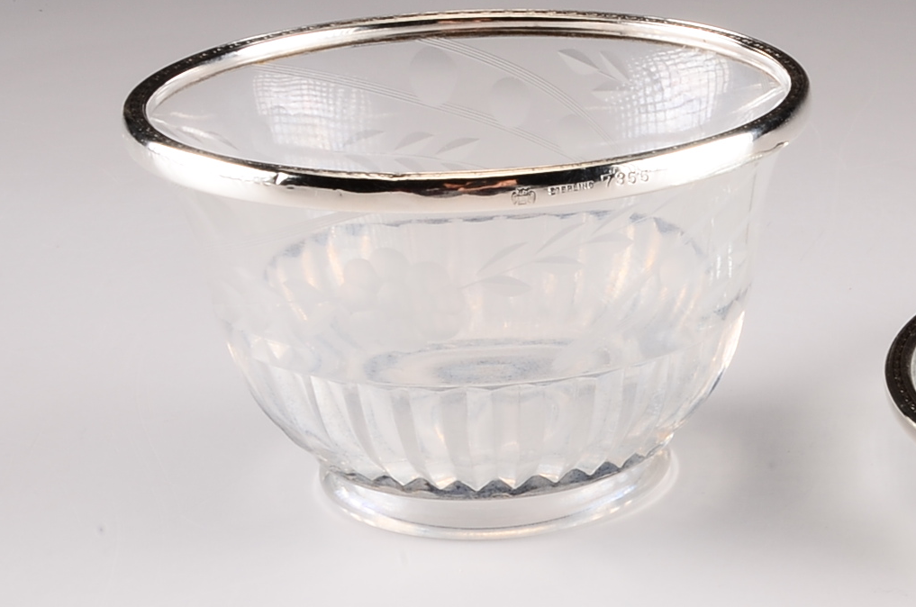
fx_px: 2768
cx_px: 884
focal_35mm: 109
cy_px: 398
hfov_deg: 18.4
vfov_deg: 12.5
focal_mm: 30
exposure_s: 1/160
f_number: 29
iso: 100
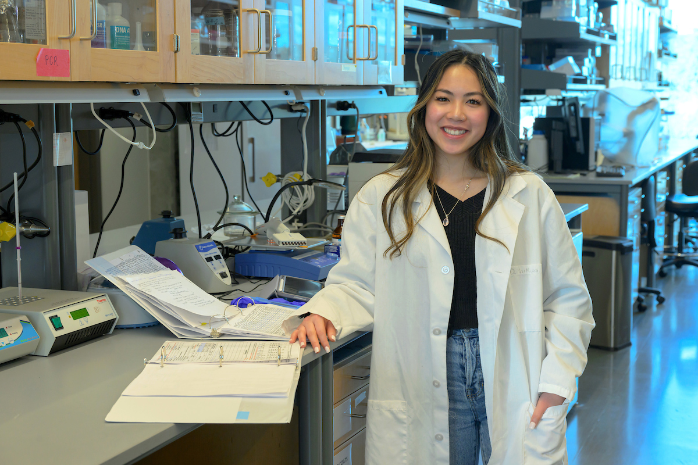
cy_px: 232
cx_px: 349
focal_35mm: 55
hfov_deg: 36.2
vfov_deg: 24.6
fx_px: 1066
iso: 800
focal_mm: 55
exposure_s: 1/100
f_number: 7.1
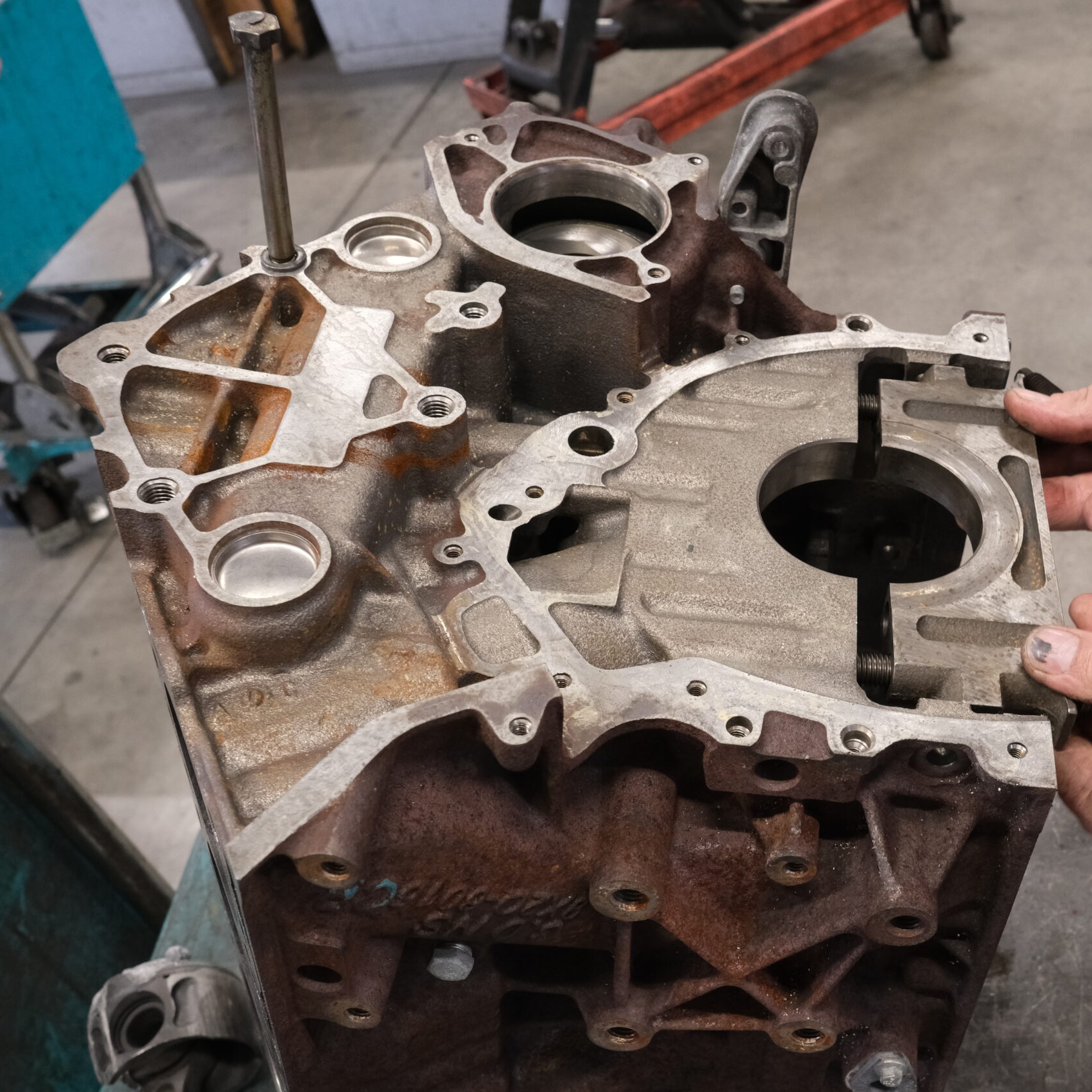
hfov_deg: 36.9
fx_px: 1606
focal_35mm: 45
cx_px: 773
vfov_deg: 37.6
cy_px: 546
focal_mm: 23
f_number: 7.1
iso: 2000
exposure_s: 1/30
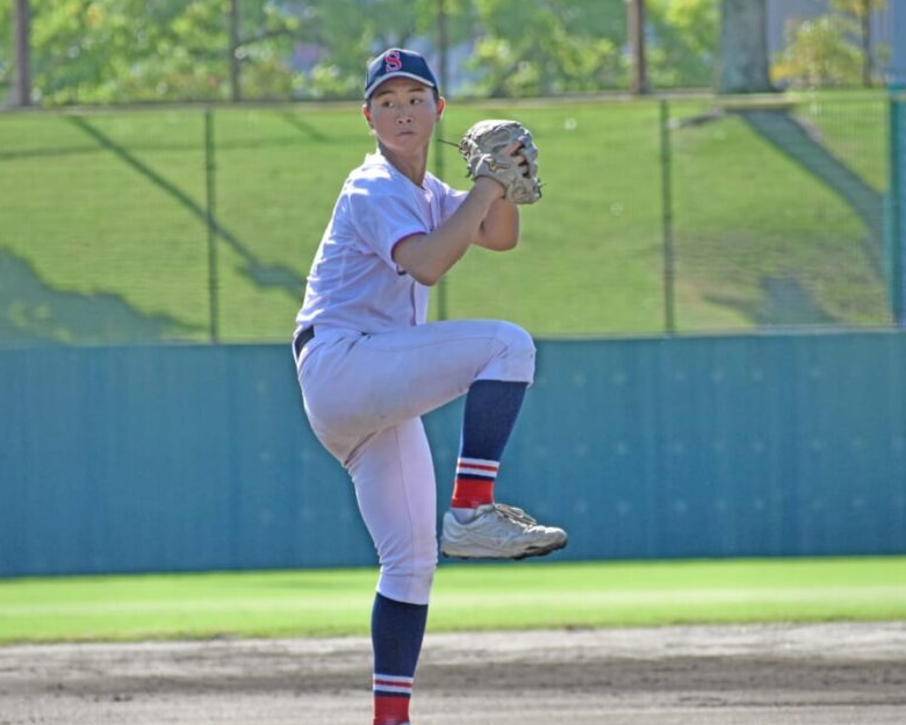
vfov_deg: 4.0
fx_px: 10404
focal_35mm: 388
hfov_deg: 5.0
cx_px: 355
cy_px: 335
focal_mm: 210
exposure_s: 1/1000
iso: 400
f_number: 5.6
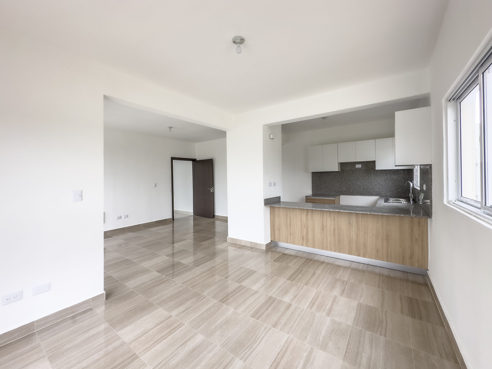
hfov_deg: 102.1
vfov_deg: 85.7
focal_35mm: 14
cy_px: 184
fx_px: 199
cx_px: 246
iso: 40
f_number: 2.2
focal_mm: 2.22
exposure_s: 1/200
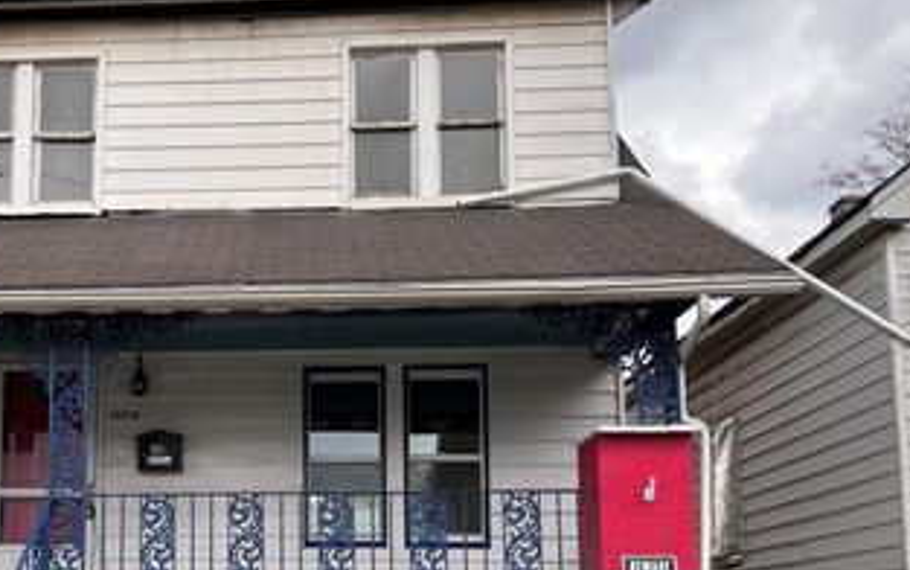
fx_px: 1092
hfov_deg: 43.7
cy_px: 490
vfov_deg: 28.4
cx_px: 218
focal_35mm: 44
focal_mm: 5.1
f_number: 1.6
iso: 50
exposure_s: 1/592
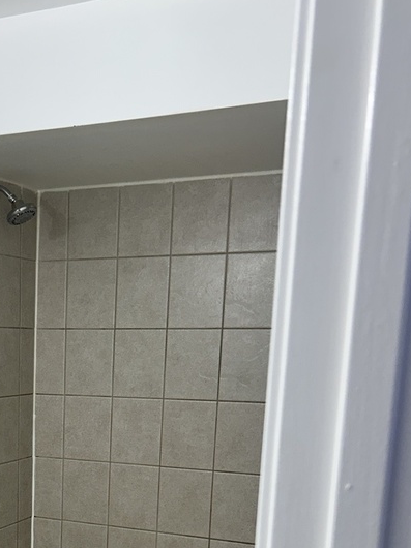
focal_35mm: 53
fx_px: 840
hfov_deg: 26.4
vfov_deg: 33.9
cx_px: 25
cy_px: 512
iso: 80
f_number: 1.5
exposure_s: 1/120
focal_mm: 5.7
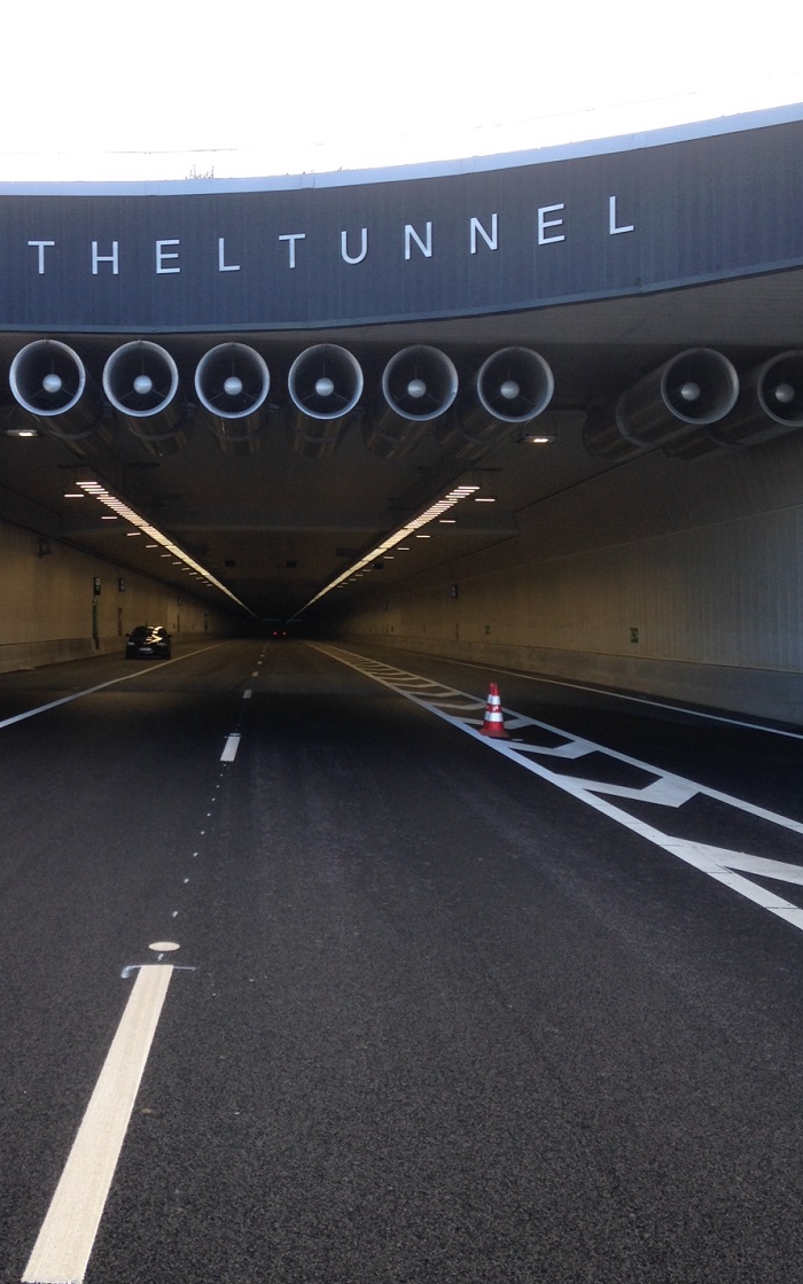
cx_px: 263
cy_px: 574
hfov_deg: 31.7
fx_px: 1400
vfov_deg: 49.2
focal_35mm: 40
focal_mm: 4.12
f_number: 2.4
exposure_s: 1/278
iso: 50
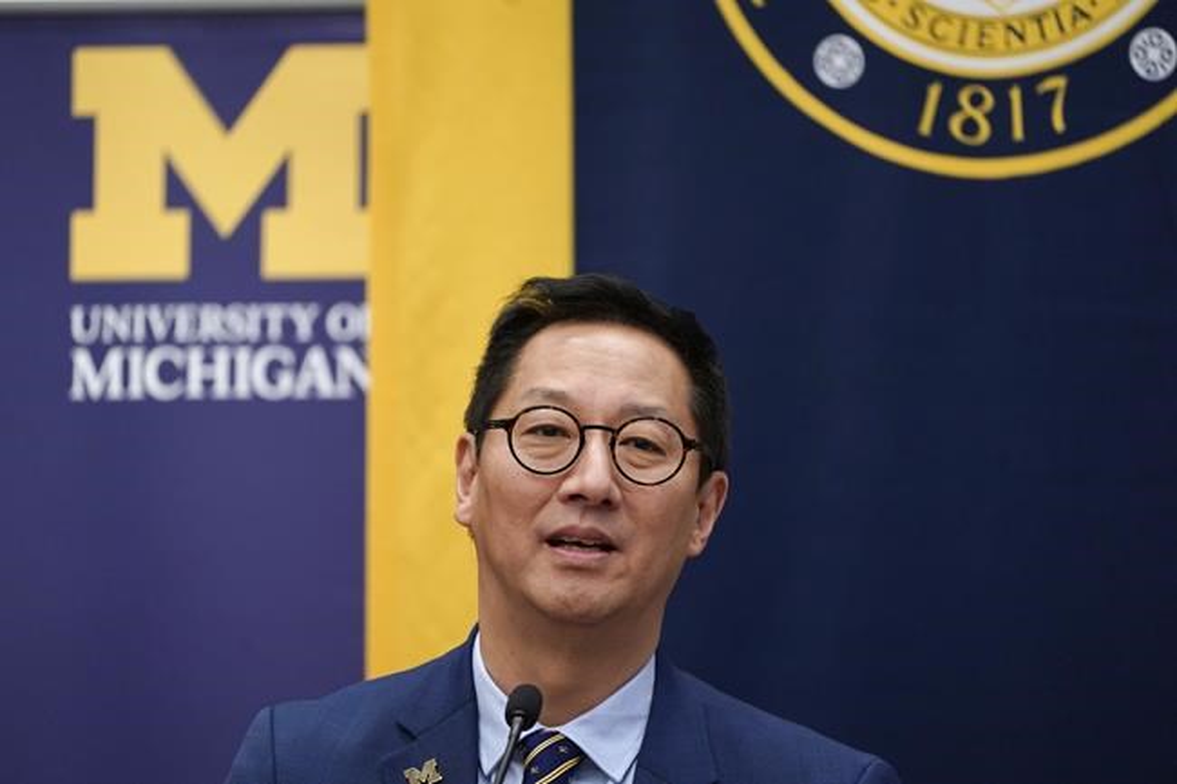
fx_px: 13074
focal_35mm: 400
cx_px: 588
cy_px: 392
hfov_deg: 5.2
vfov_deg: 3.4
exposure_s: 1/320
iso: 4000
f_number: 5.6
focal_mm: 400
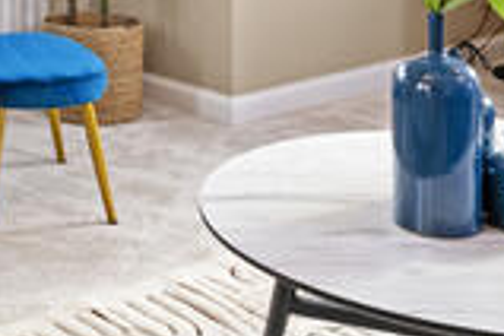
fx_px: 1260
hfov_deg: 21.7
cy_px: -265
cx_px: -10
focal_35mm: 90
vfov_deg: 13.6
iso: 100
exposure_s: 1/20
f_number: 10
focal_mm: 14
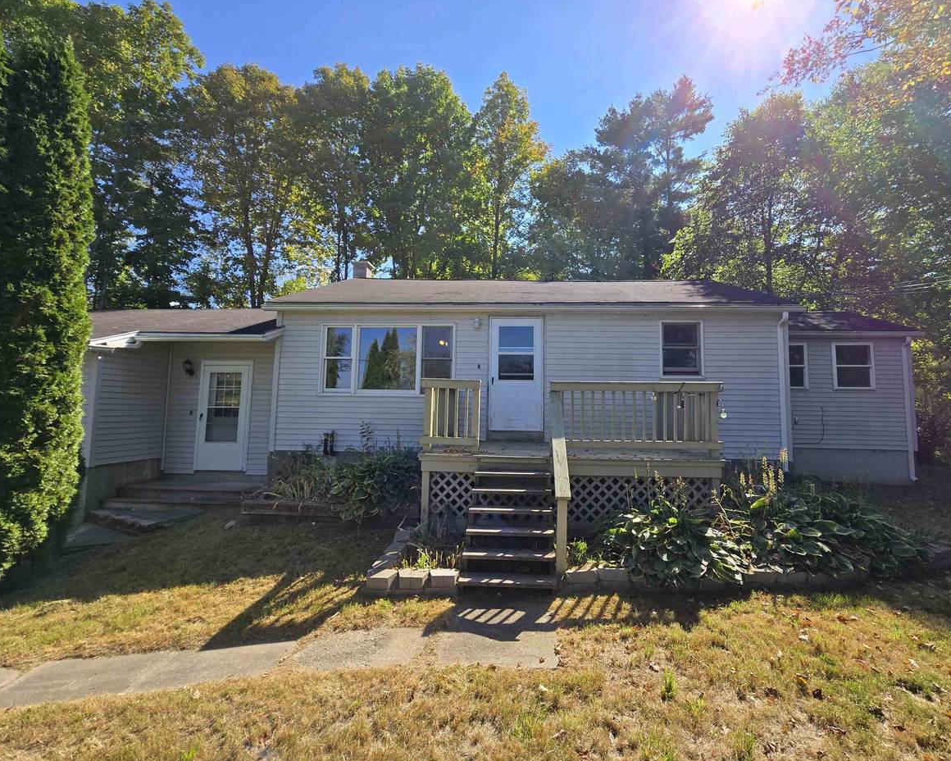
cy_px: 378
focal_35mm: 14
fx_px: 394
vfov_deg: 88.0
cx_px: 502
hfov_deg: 100.6
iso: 50
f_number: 2.2
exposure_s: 1/1509
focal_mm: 2.2
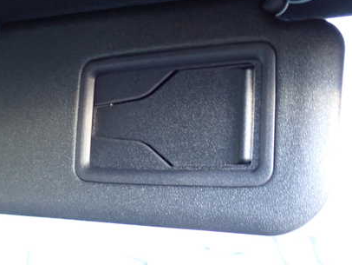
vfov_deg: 22.6
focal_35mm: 65
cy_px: 106
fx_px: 661
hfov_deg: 29.6
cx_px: 116
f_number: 2.9
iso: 800
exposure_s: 1/15
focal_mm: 7.84
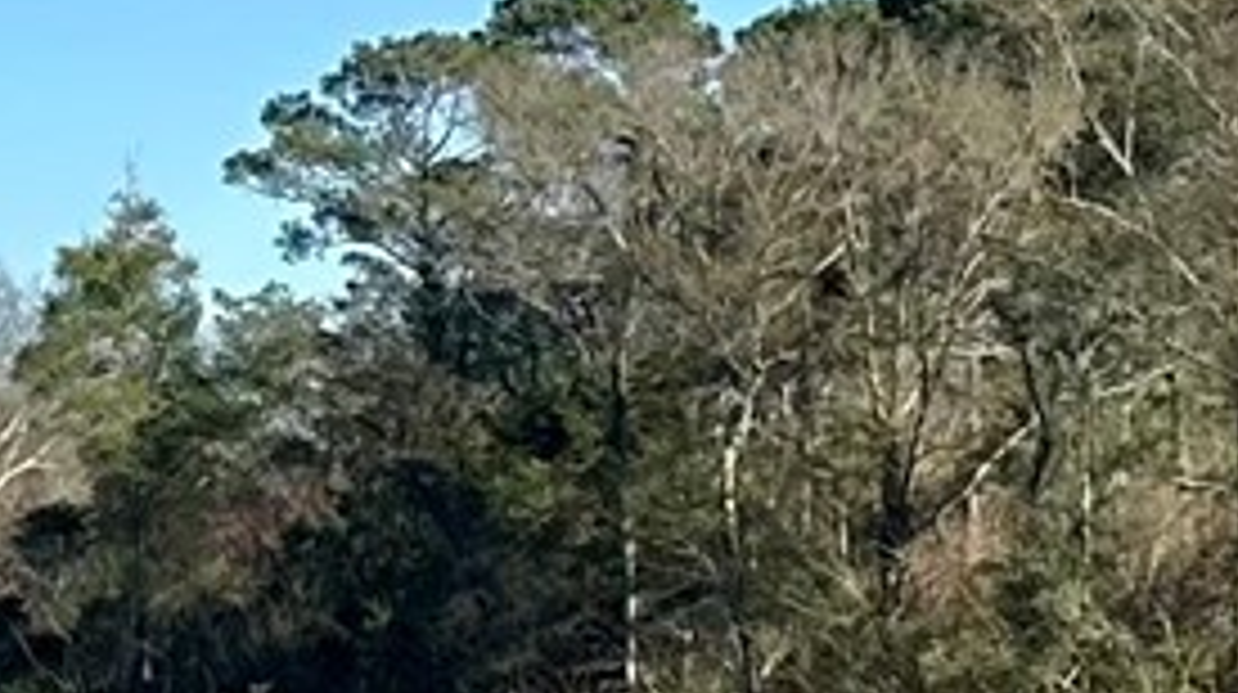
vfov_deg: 6.1
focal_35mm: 195
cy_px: 986
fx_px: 6394
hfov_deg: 11.0
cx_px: 1152
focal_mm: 6.86
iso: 80
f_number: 1.78
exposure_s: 1/3597
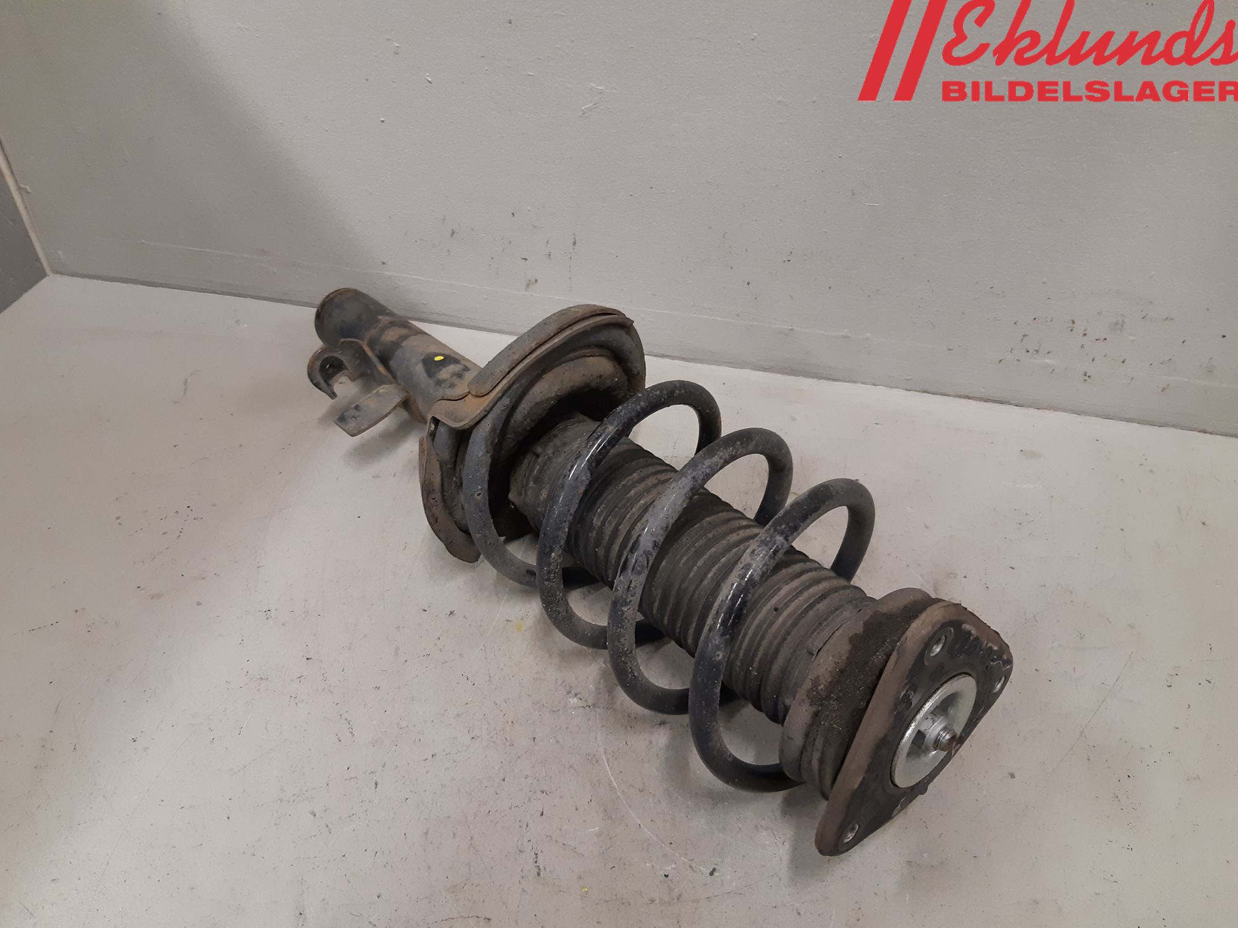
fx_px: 966
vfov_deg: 51.3
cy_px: 477
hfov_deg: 65.3
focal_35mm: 27
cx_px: 600
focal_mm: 3.93
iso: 200
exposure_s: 1/60
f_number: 1.7
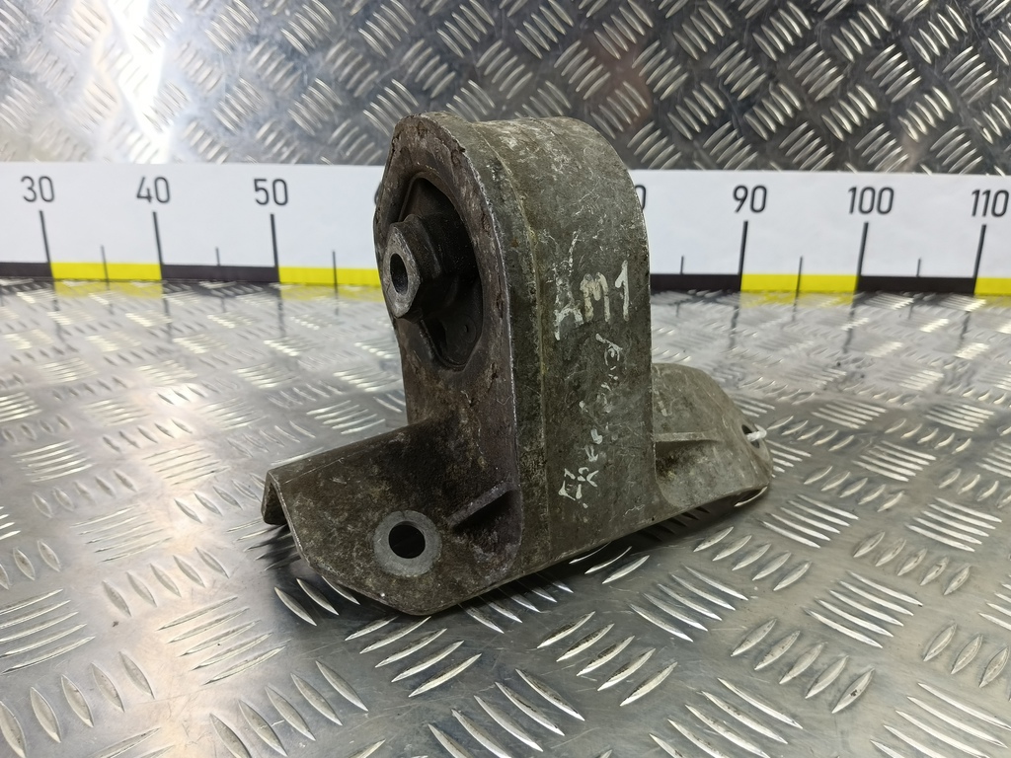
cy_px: 379
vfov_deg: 58.9
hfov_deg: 73.9
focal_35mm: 23
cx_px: 506
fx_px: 672
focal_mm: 4.11
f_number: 1.6
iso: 136
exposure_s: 1/50
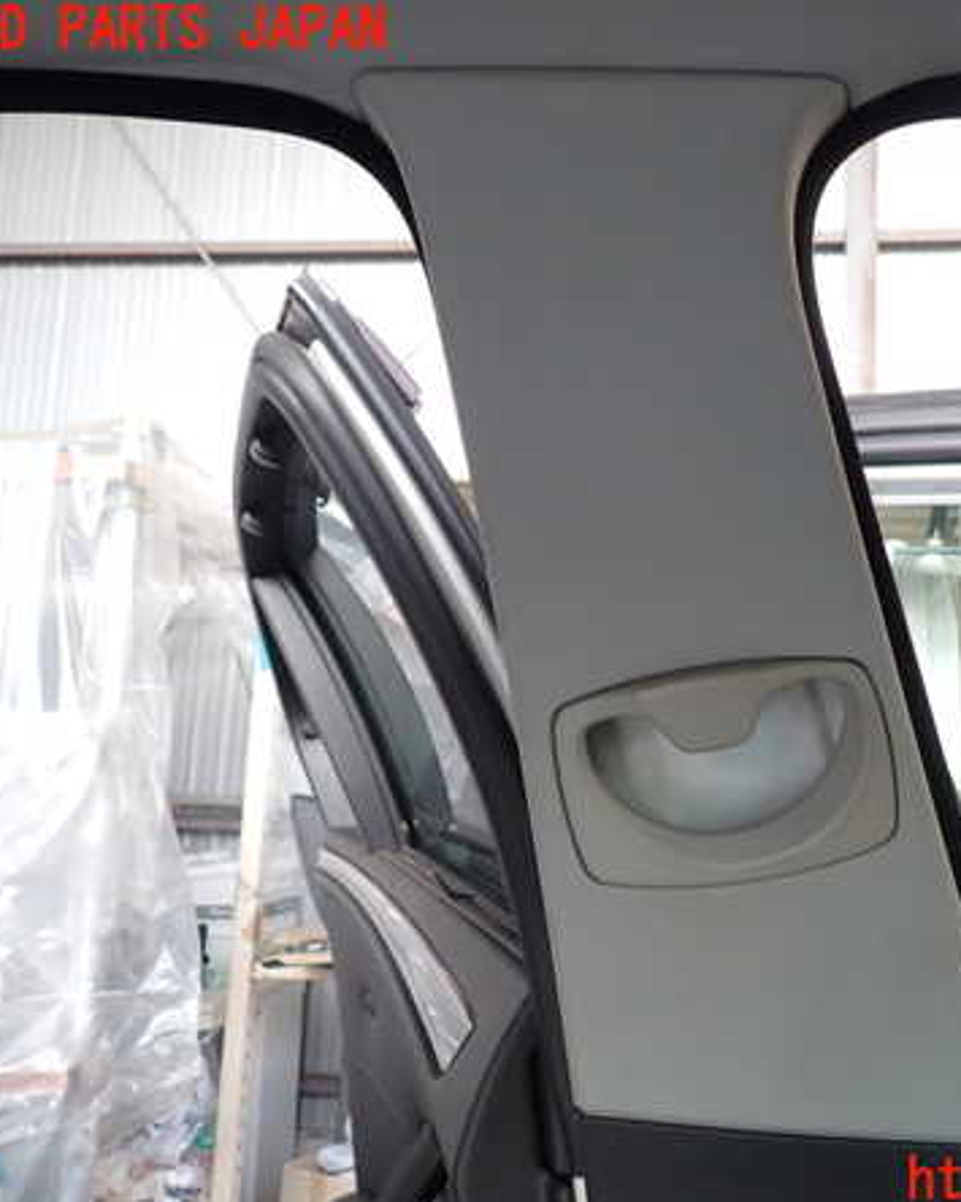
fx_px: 1174
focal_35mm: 33
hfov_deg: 43.3
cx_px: 707
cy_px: 606
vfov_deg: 54.2
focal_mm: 4.5
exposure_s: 1/60
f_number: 2
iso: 100
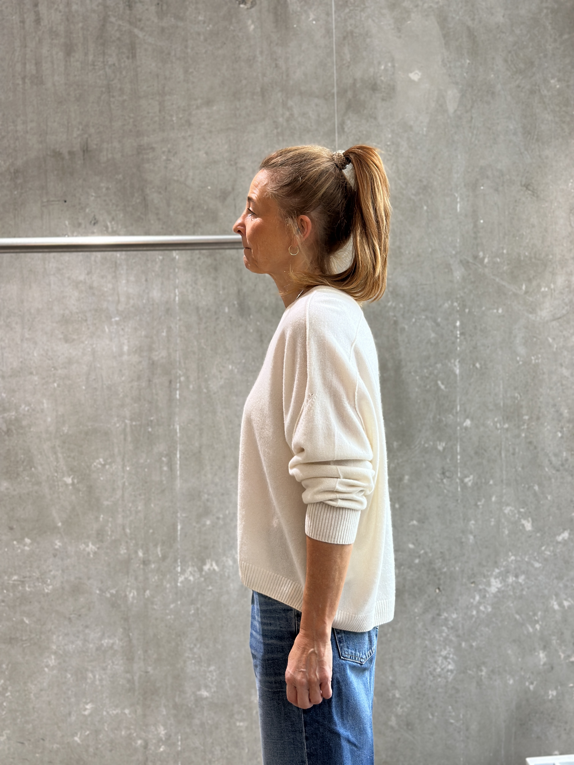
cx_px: 287
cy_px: 382
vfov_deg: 39.7
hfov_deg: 30.3
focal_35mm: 48
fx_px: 1061
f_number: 1.78
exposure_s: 1/100
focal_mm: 6.86
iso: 125
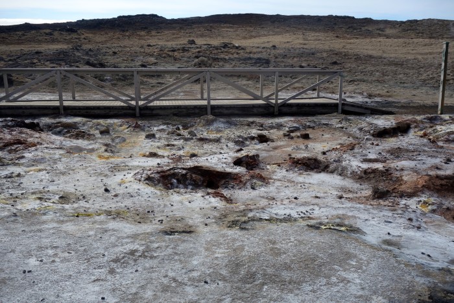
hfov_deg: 58.7
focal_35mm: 32
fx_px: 404
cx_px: 227
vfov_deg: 41.1
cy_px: 152
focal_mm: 12.03
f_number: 5.6
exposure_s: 1/640
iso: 125
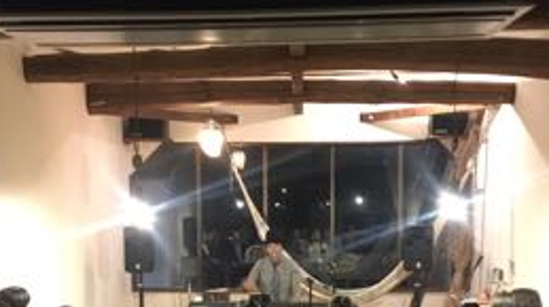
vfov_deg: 21.3
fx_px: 800
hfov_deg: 37.9
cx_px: 263
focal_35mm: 55
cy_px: 275
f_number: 2.2
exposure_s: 1/4
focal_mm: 4.15
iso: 200
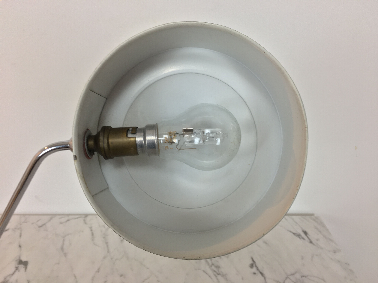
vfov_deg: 48.2
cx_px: 189
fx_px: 317
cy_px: 142
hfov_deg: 61.7
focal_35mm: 29
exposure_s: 1/33
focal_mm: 4.15
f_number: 2.2
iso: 32
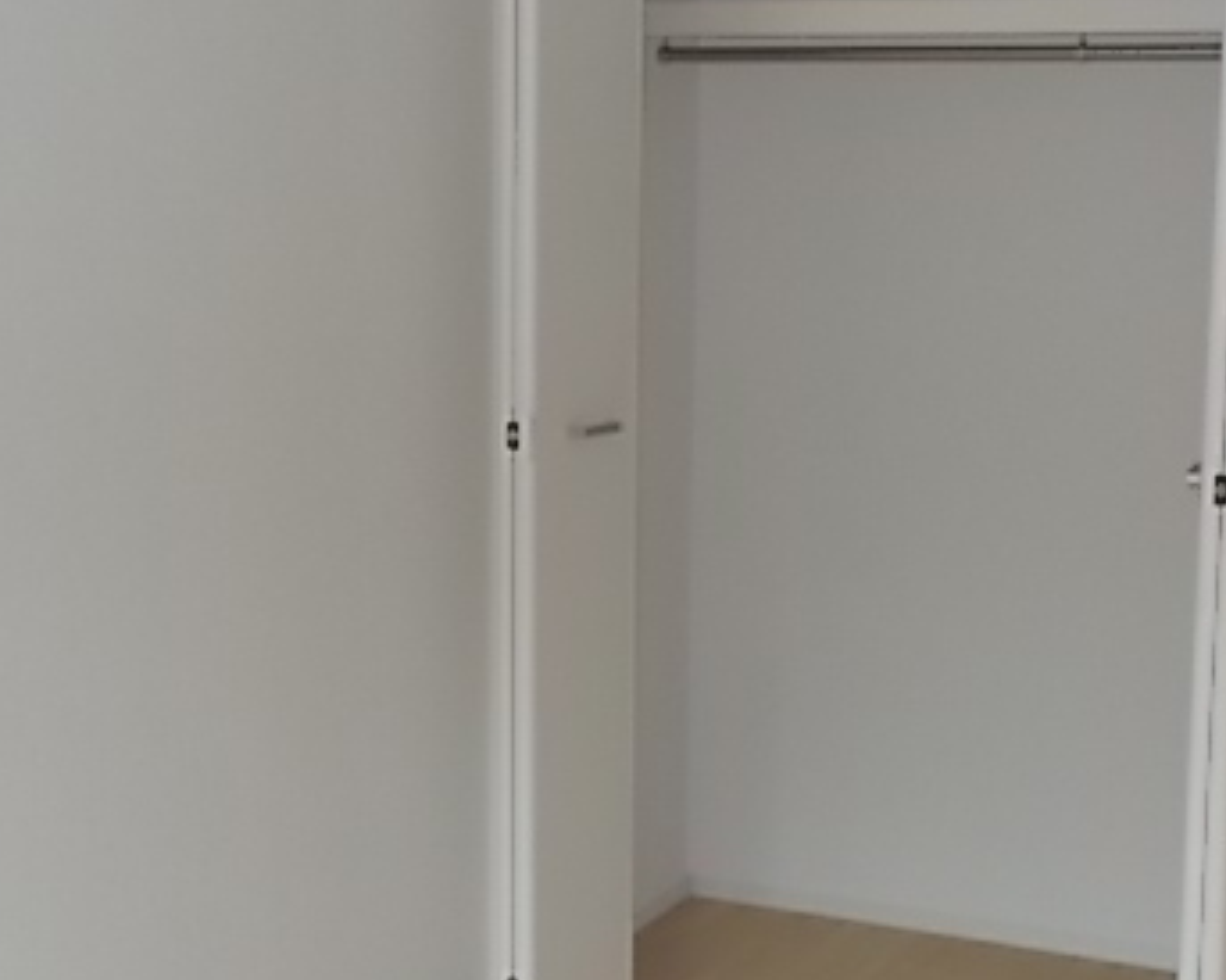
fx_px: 2248
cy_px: 483
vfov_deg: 24.6
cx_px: 801
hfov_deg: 30.3
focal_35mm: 62
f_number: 3.6
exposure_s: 1/25
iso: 200
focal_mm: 6
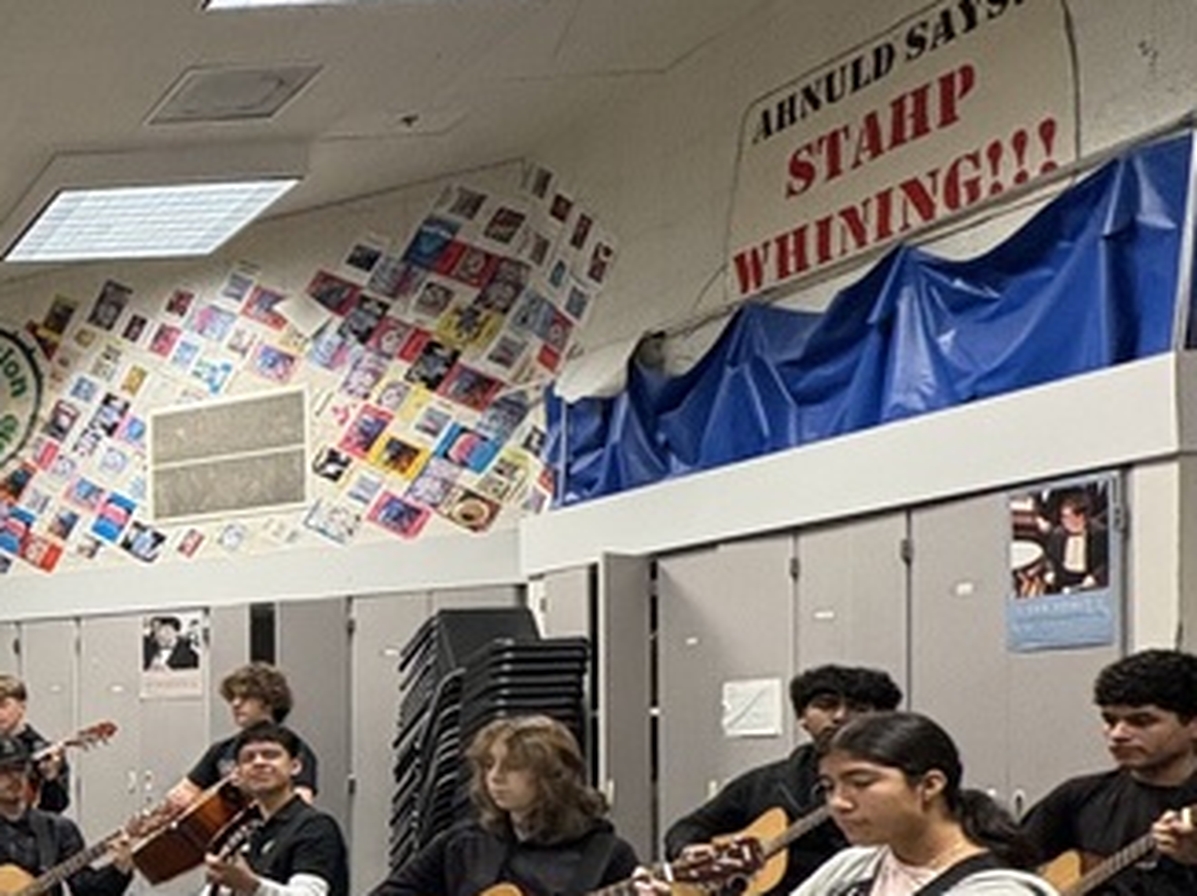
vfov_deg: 31.7
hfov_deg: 29.9
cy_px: 749
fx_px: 1520
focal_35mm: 44
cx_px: -503
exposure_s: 1/60
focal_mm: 2.22
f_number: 2.2
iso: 250
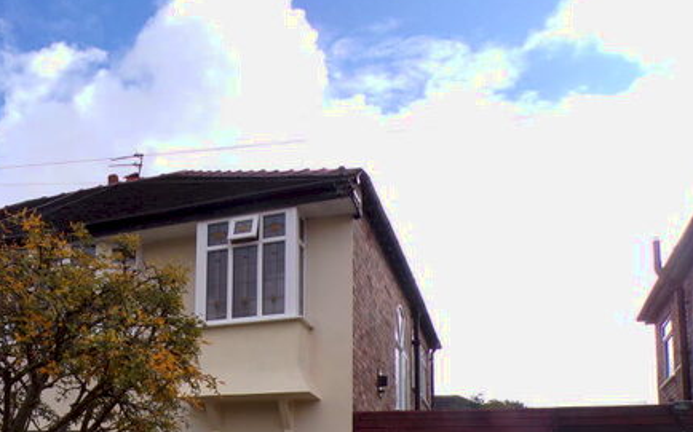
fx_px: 774
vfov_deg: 29.6
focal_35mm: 41
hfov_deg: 46.3
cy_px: 409
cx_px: 166
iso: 80
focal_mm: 4.3
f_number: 5.8
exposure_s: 1/320
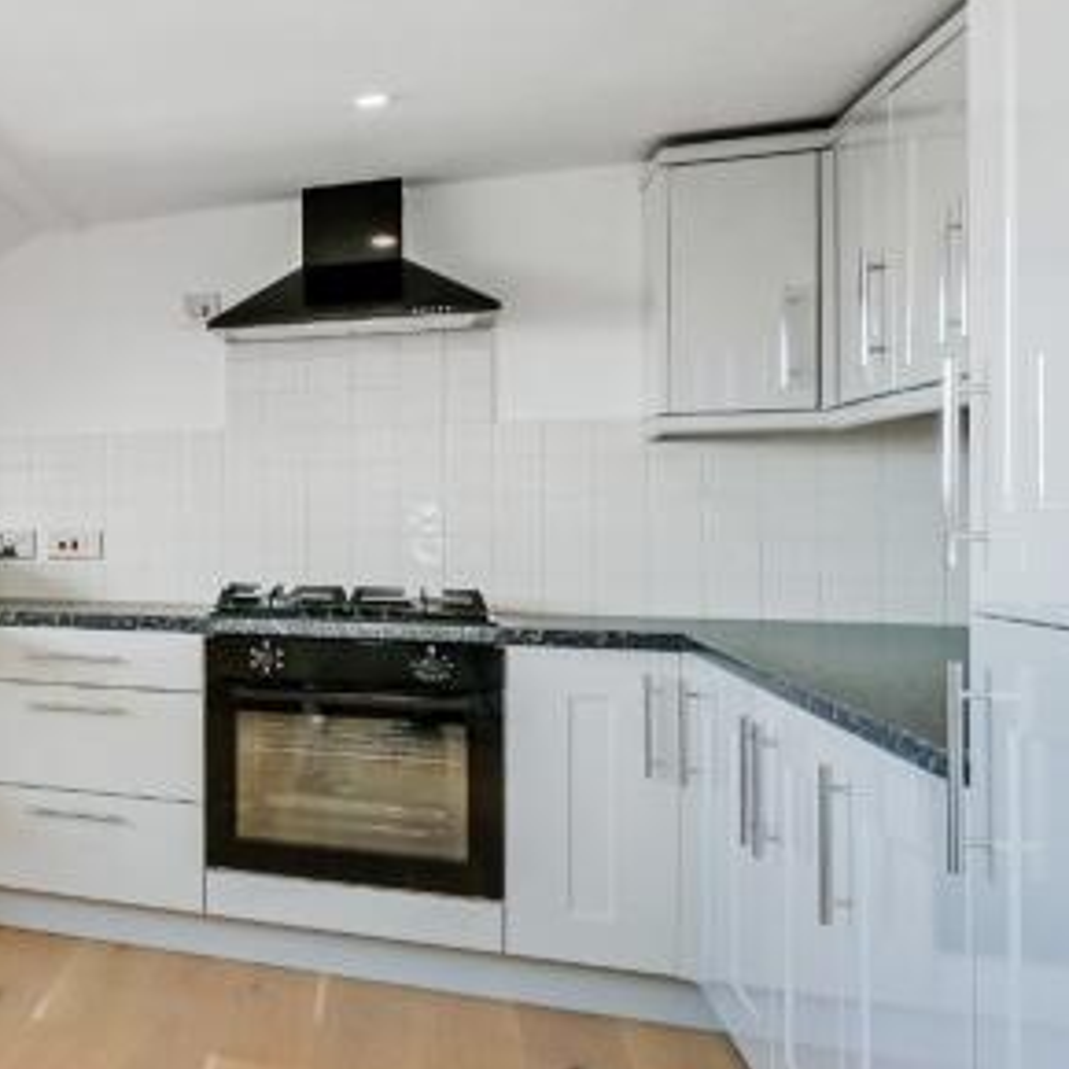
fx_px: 1467
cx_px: -660
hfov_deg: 25.5
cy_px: 560
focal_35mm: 42
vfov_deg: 40.0
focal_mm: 14
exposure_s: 1/25
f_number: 13
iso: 320
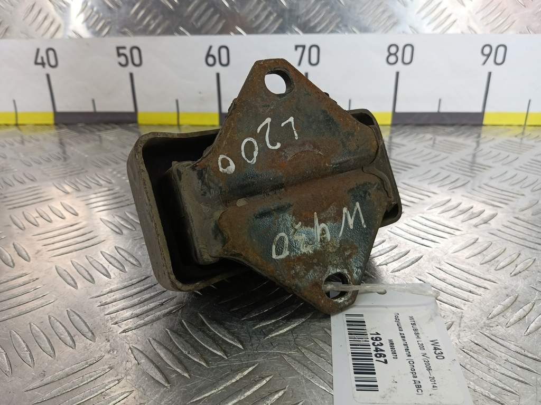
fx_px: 359
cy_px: 202
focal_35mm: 23
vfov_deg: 58.9
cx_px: 270
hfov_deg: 73.9
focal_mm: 4.11
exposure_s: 1/100
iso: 110
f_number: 1.6
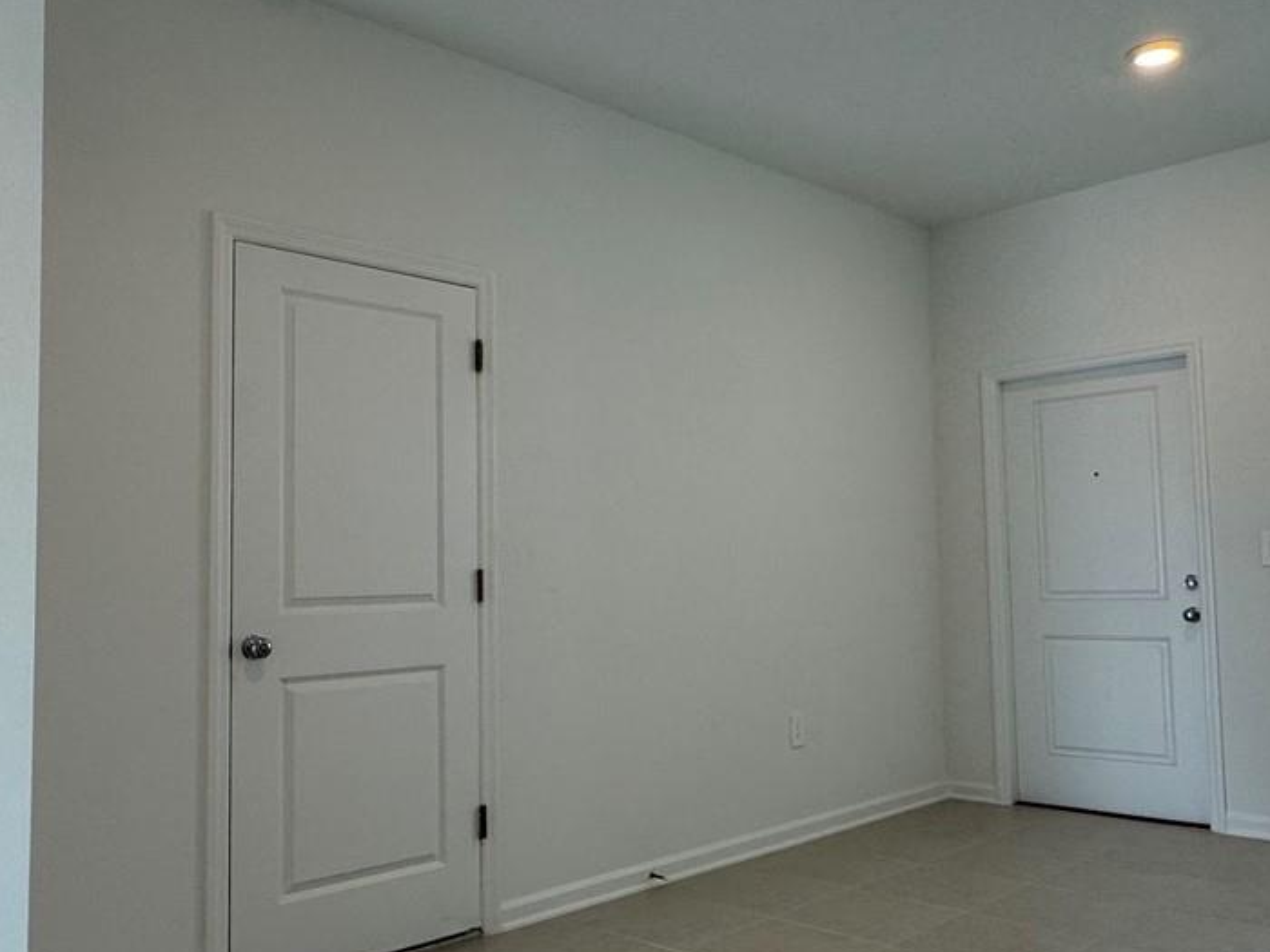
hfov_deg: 56.8
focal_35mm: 32
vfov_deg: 44.1
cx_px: 668
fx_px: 1174
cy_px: 499
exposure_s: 1/120
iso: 100
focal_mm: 2.22
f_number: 2.2
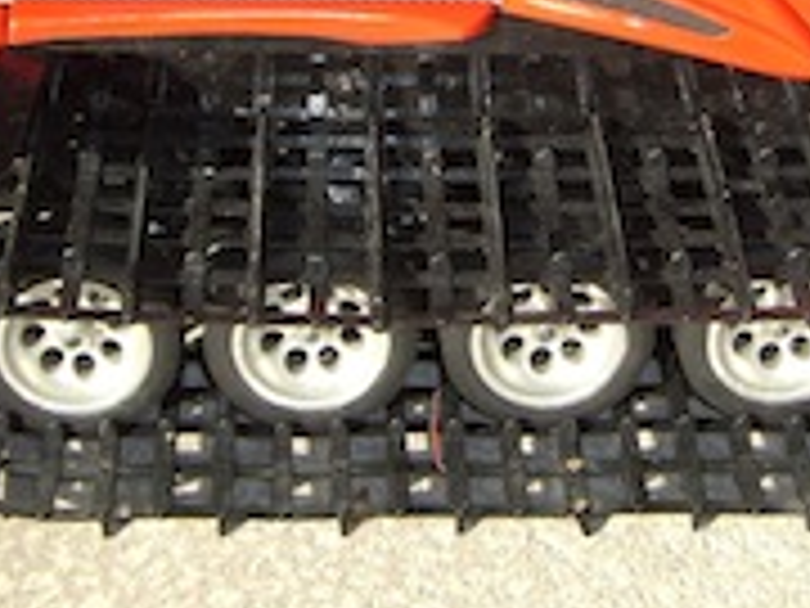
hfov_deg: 16.7
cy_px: 45
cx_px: 603
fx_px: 2738
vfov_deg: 12.6
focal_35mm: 117
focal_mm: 7.6
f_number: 3
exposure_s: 1/500
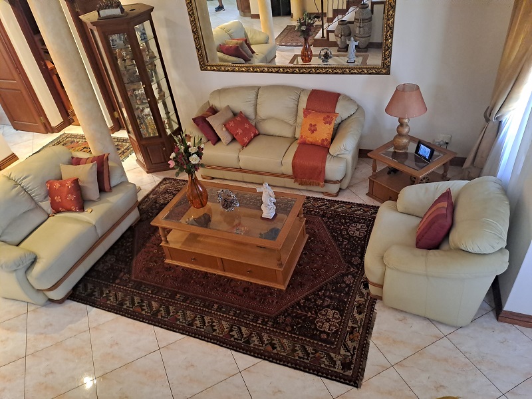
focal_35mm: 25
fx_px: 384
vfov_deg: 54.9
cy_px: 200
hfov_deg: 69.4
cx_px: 266
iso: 320
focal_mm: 4.65
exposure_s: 1/25
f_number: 1.8
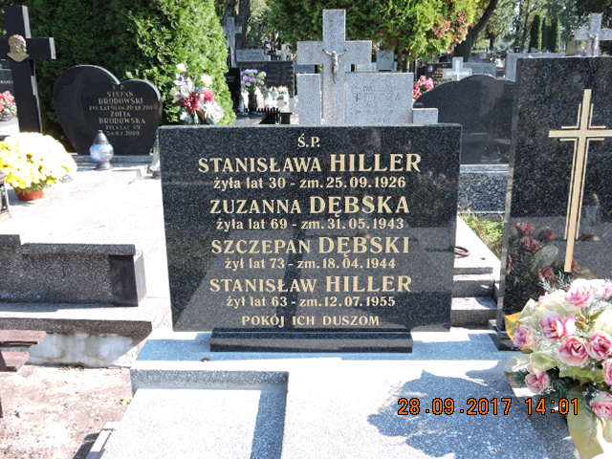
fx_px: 583
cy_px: 230
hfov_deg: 55.4
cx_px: 306
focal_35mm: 33
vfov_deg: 42.9
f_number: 3.6
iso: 100
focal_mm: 5.9
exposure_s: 1/200
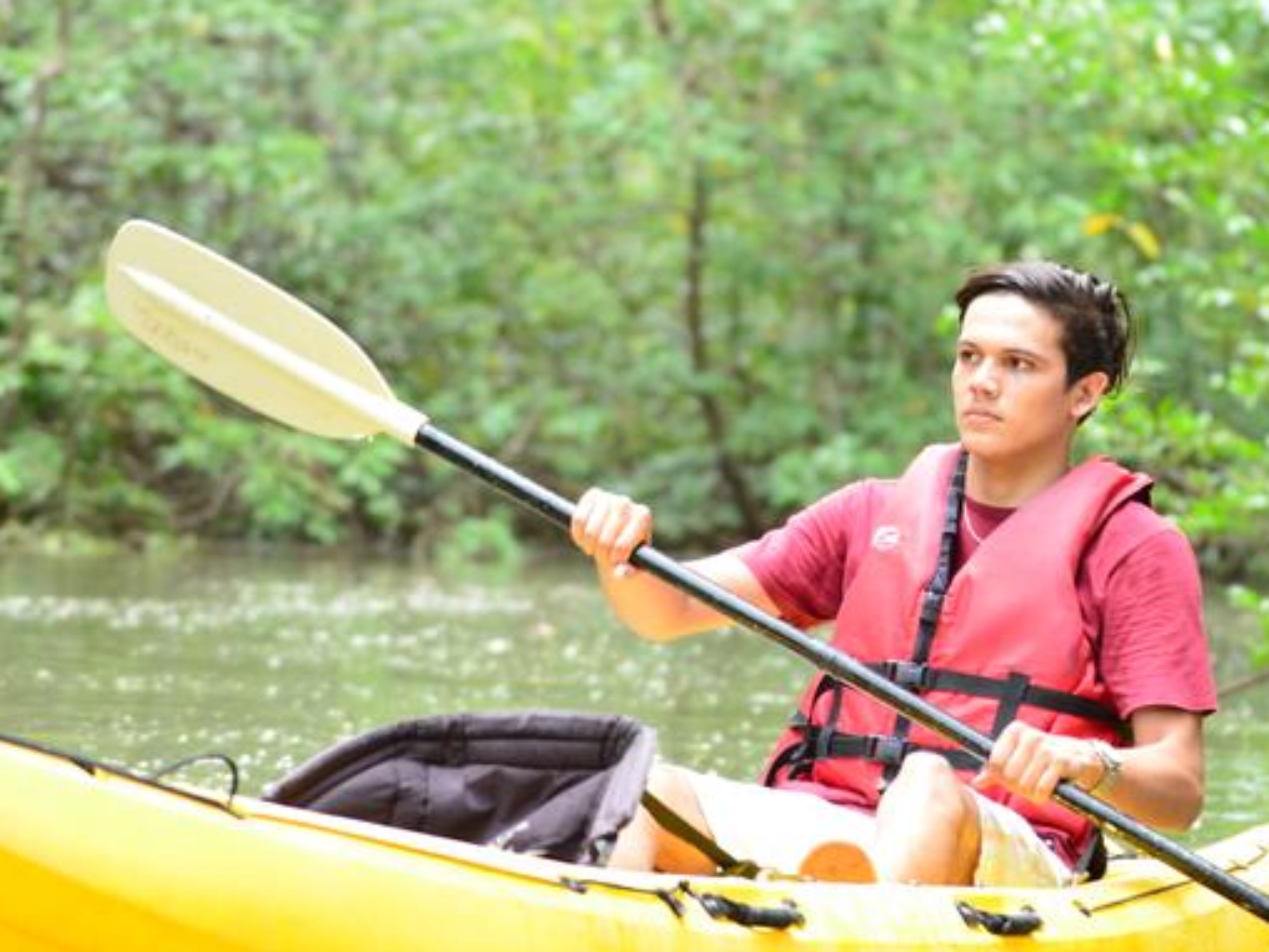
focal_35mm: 272
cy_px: 537
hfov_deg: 7.3
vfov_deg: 5.5
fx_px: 9971
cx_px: 697
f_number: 4.5
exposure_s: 1/200
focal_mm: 120
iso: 1000
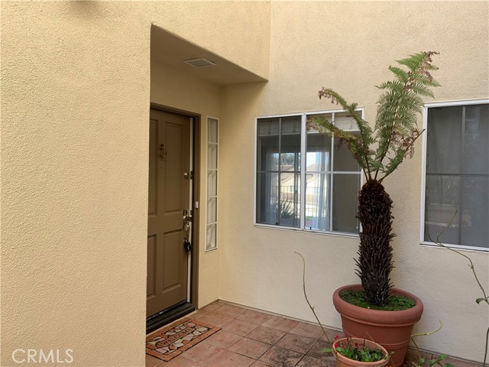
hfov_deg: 67.3
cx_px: 244
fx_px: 367
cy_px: 184
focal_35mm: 26
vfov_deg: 53.1
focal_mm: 4.25
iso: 25
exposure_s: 1/192
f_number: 1.8
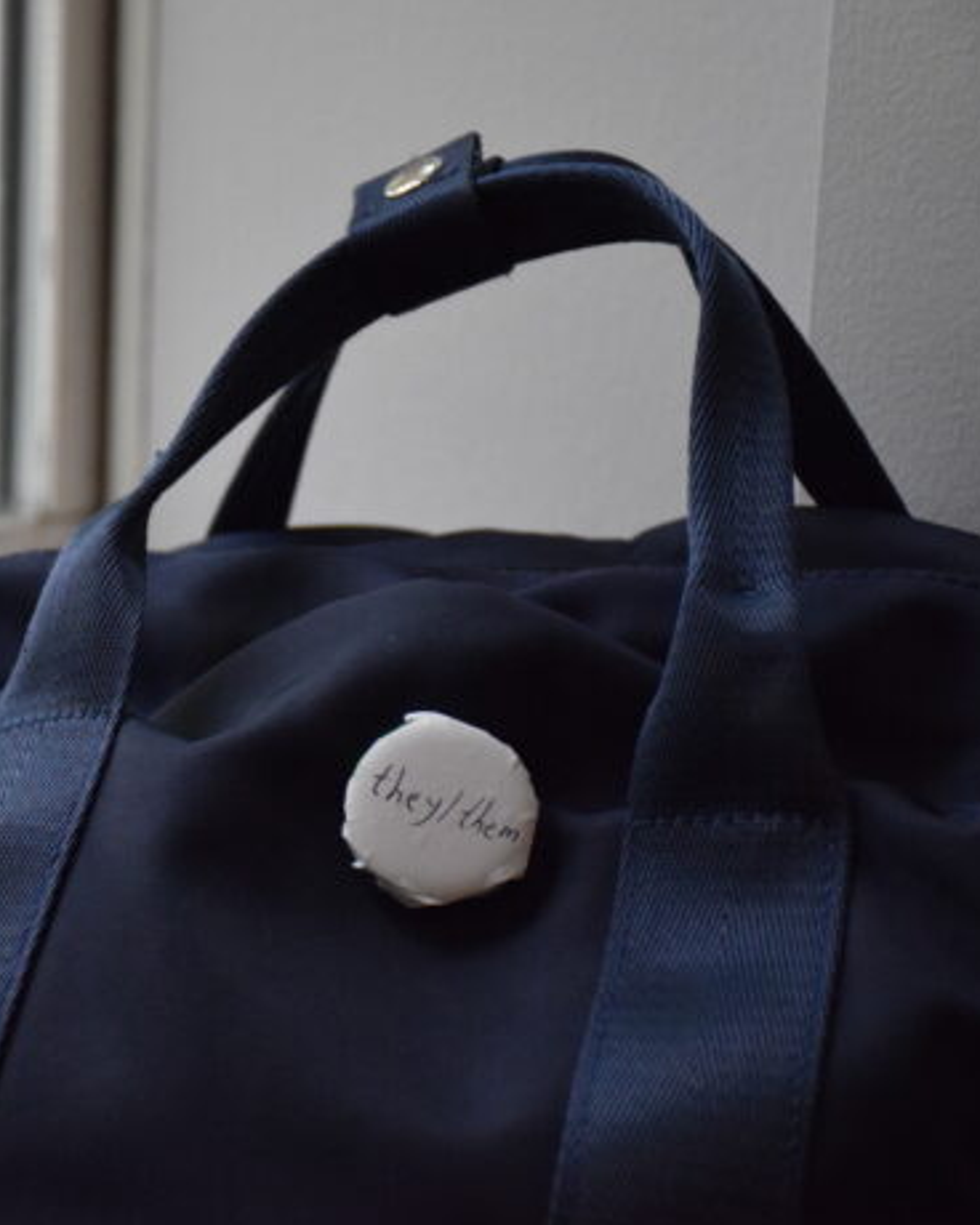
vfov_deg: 14.6
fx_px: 4786
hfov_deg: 11.6
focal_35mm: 132
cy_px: 610
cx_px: 112
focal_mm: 62
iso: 3200
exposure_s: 1/500
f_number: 5
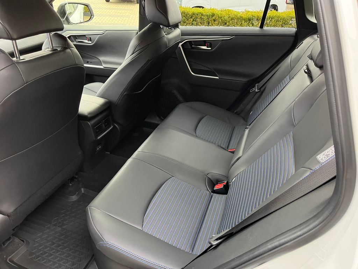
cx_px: 179
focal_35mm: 26
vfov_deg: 53.1
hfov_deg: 67.3
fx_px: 269
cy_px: 134
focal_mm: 5.1
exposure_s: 1/60
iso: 500
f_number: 1.6
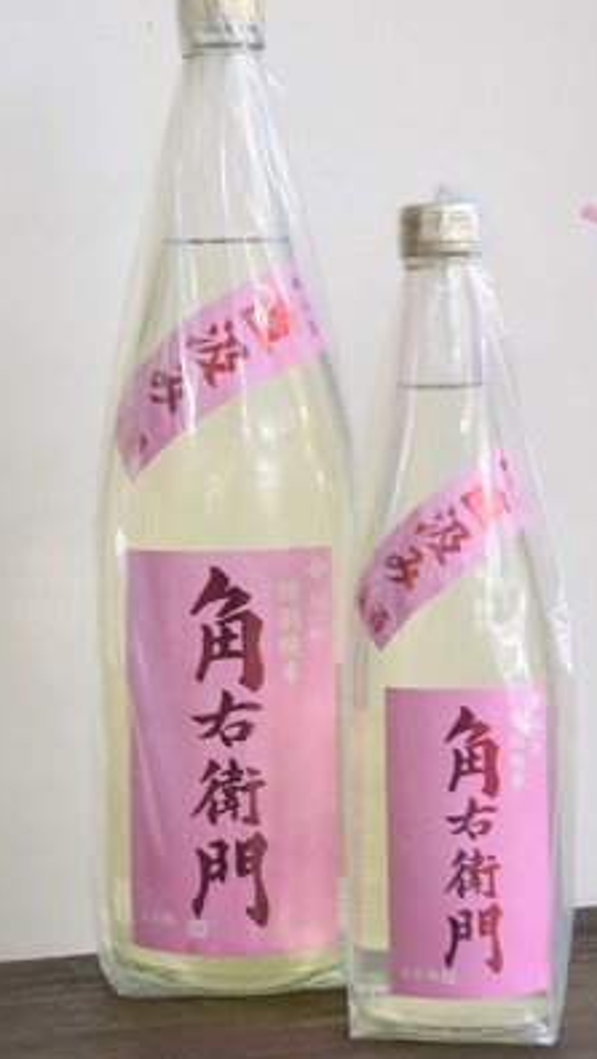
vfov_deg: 38.5
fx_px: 1518
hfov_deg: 22.2
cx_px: 325
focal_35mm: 54
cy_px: 505
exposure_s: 1/15
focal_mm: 32
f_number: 4.5
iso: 320
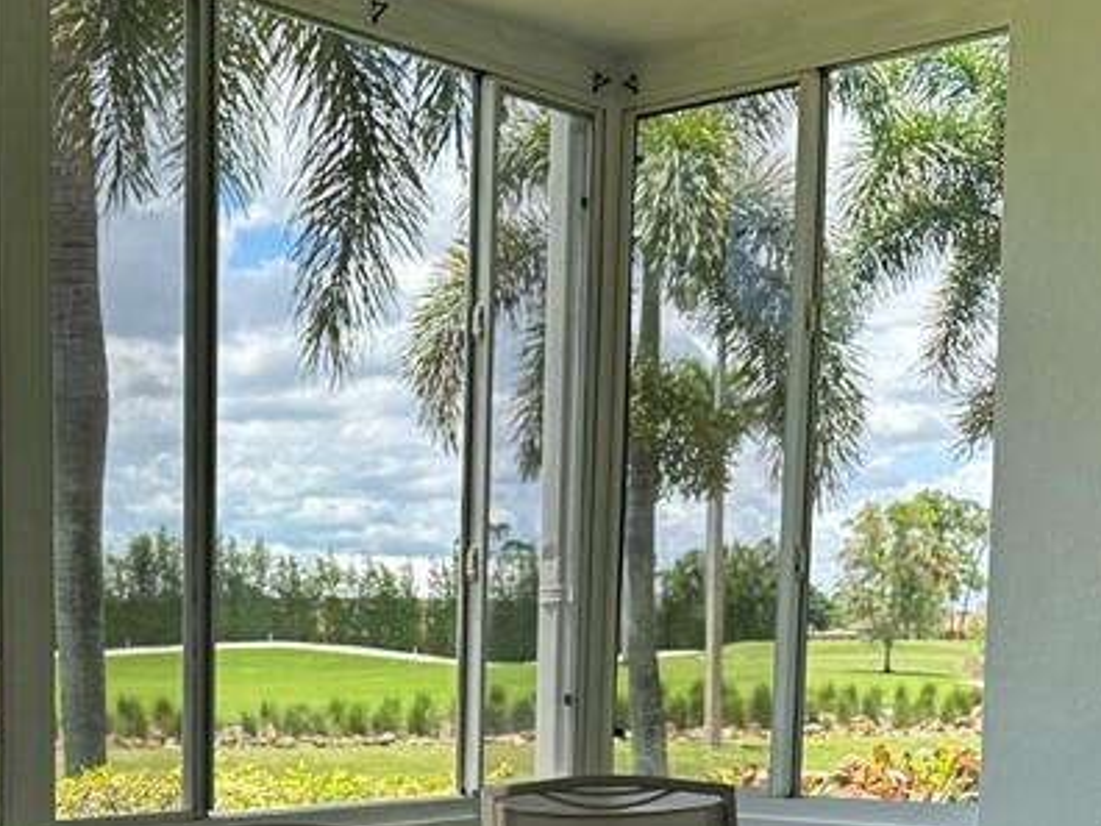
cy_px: 865
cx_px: 161
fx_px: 1972
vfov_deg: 22.5
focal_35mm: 62
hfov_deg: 30.2
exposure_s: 1/1050
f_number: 1.78
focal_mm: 6.86
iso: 80
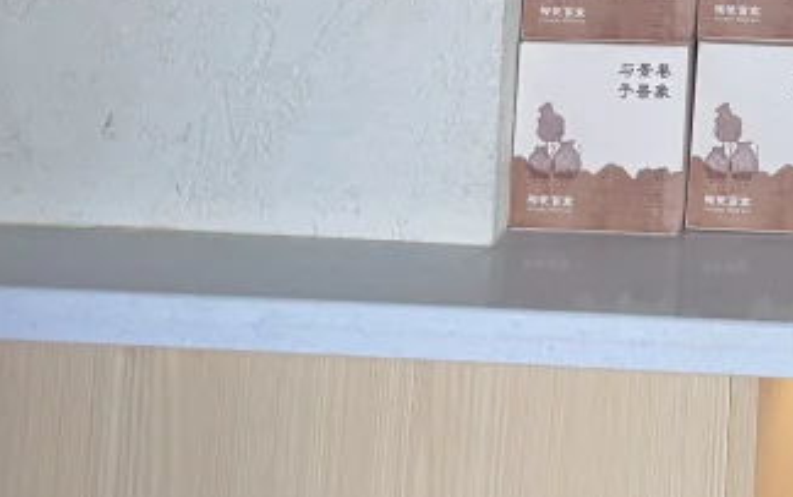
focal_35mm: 113
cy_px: -1190
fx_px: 2444
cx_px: 1221
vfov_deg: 8.7
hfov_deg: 16.6
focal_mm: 6.76
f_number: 1.78
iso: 80
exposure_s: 1/171
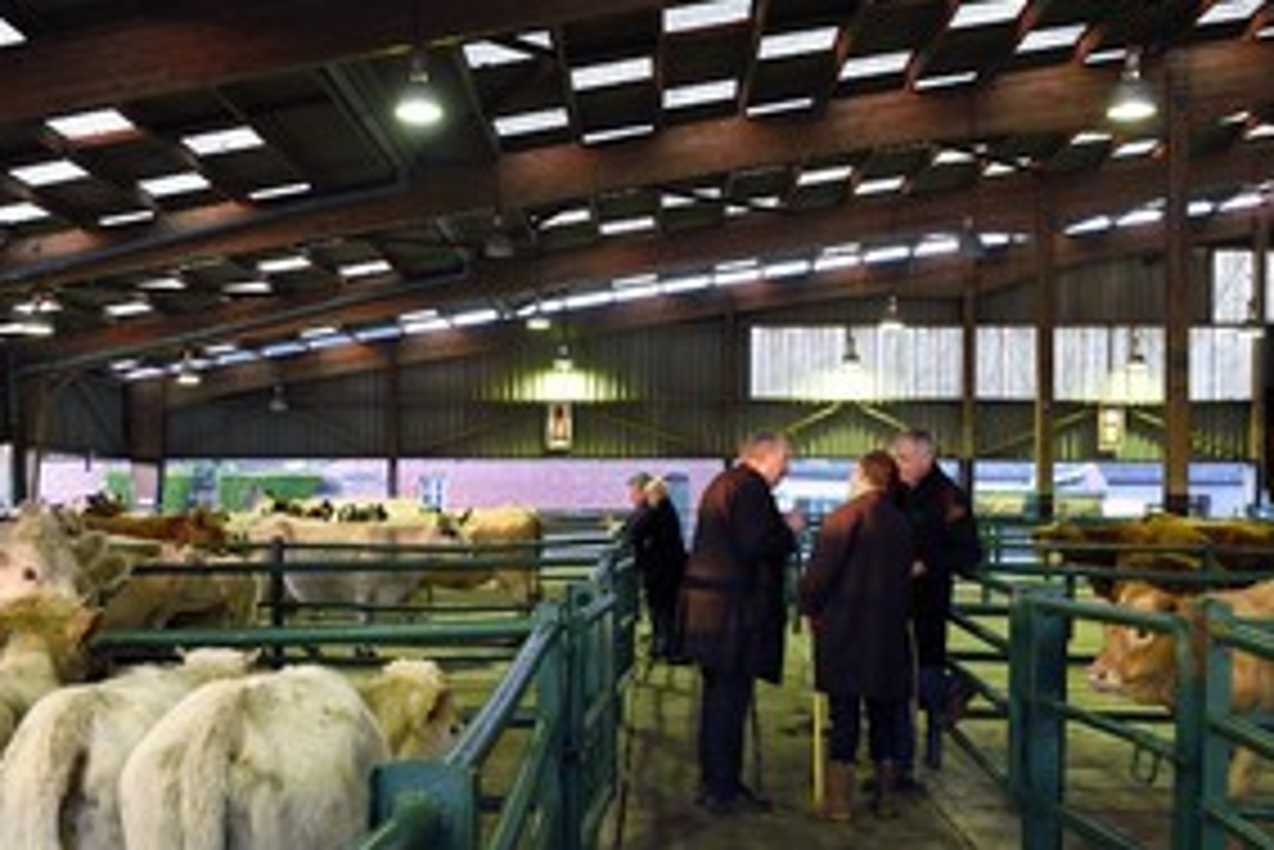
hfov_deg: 45.3
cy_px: 585
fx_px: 1522
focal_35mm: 43
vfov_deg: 30.9
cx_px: 549
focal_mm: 29
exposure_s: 1/60
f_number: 4.5
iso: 1600
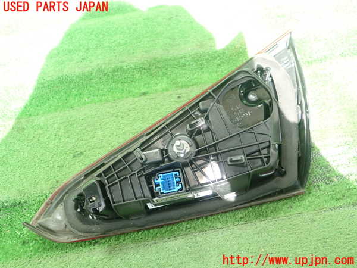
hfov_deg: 60.0
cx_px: 178
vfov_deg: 46.8
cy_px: 134
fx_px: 309
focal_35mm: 30
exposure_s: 1/125
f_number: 2.3
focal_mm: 5.5
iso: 500
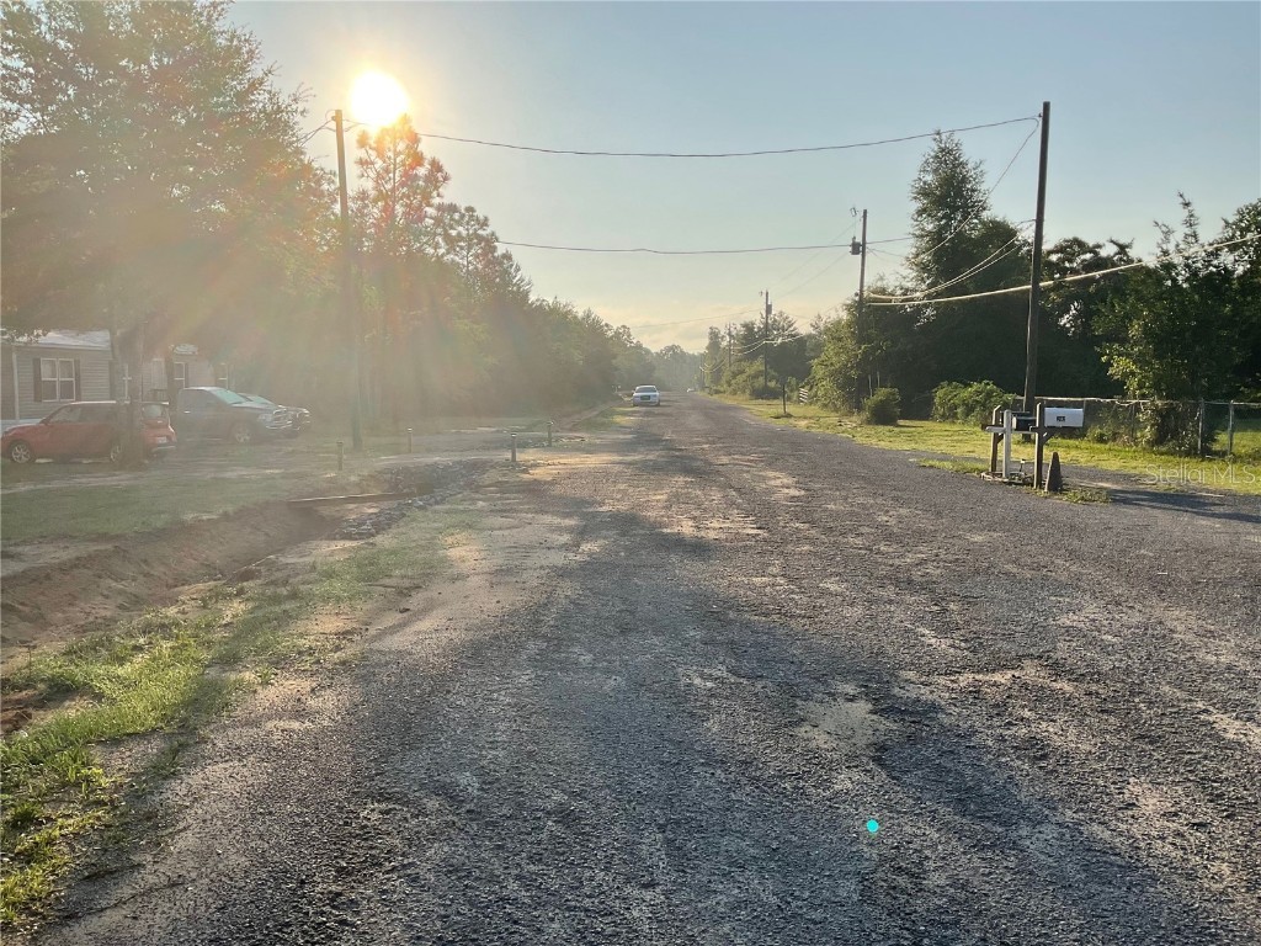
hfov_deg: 61.7
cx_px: 630
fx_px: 1056
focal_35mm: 29
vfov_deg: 48.2
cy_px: 473
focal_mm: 3
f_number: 1.8
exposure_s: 1/3322
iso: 16
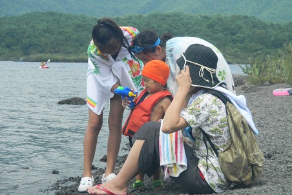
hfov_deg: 20.6
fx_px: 803
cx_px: 151
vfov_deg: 13.8
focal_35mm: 99
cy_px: 90
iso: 80
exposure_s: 1/340
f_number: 4.8
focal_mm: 14.9
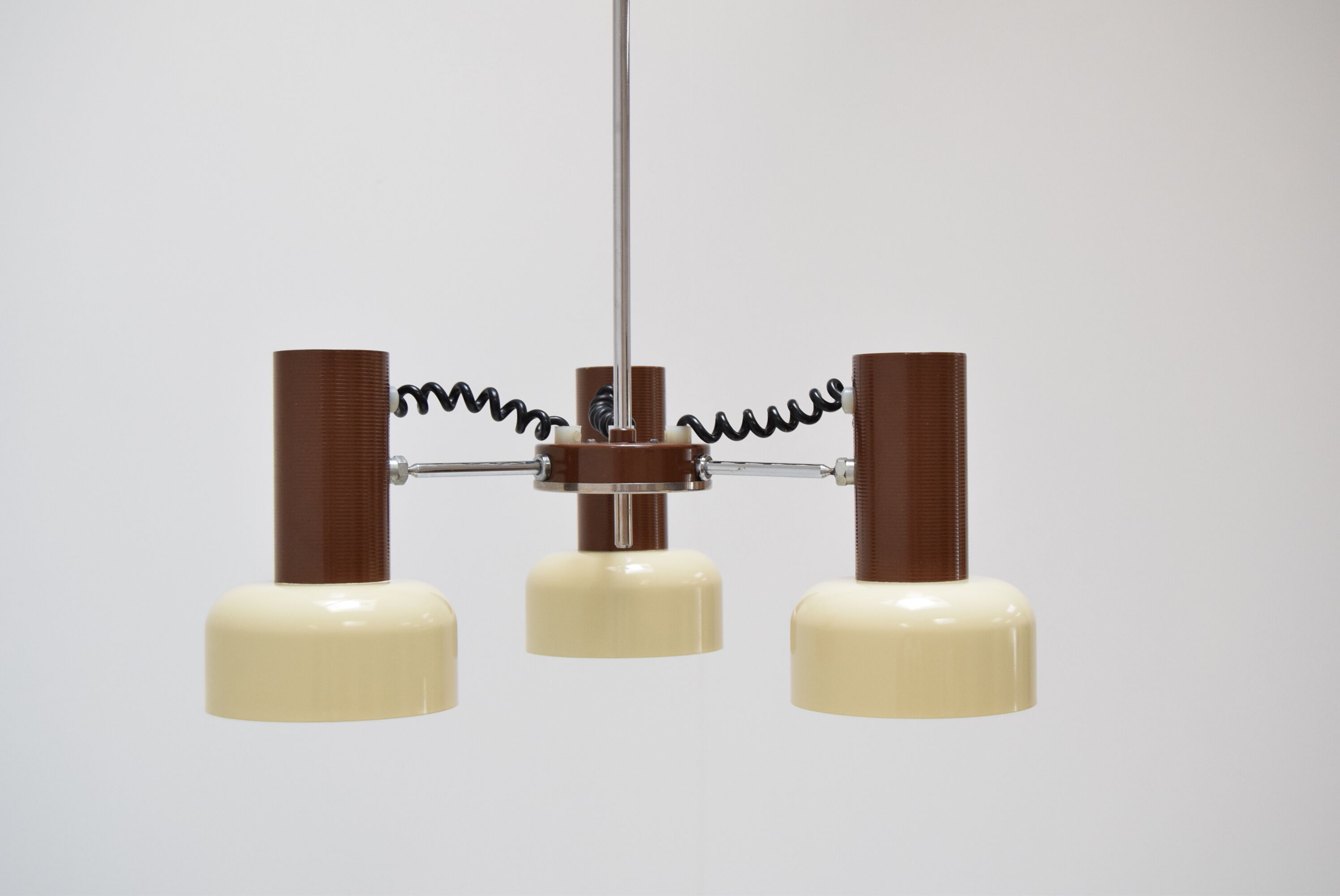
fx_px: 1900
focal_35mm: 51
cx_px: 670
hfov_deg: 38.9
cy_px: 448
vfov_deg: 26.5
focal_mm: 34
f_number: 5.6
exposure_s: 1/125
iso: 1600
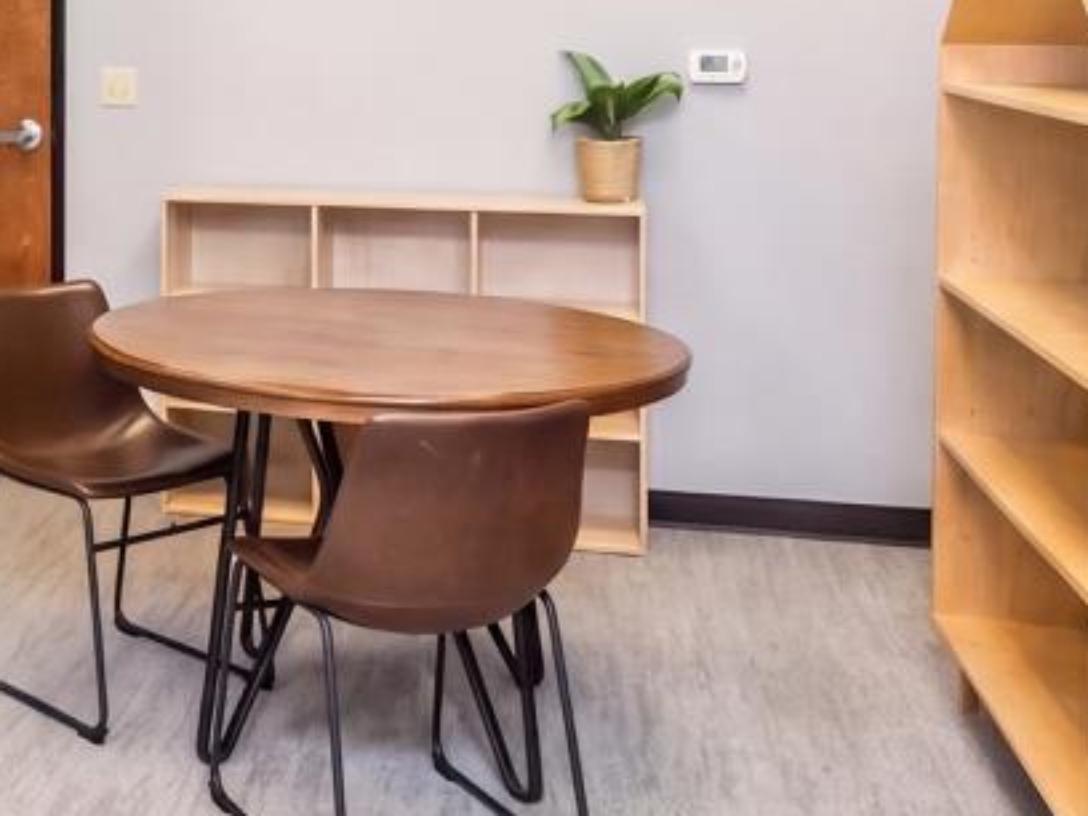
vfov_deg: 26.0
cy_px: -21
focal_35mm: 53
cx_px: -16
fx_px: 1666
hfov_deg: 33.0
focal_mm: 10
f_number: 6.3
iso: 800
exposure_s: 1/60
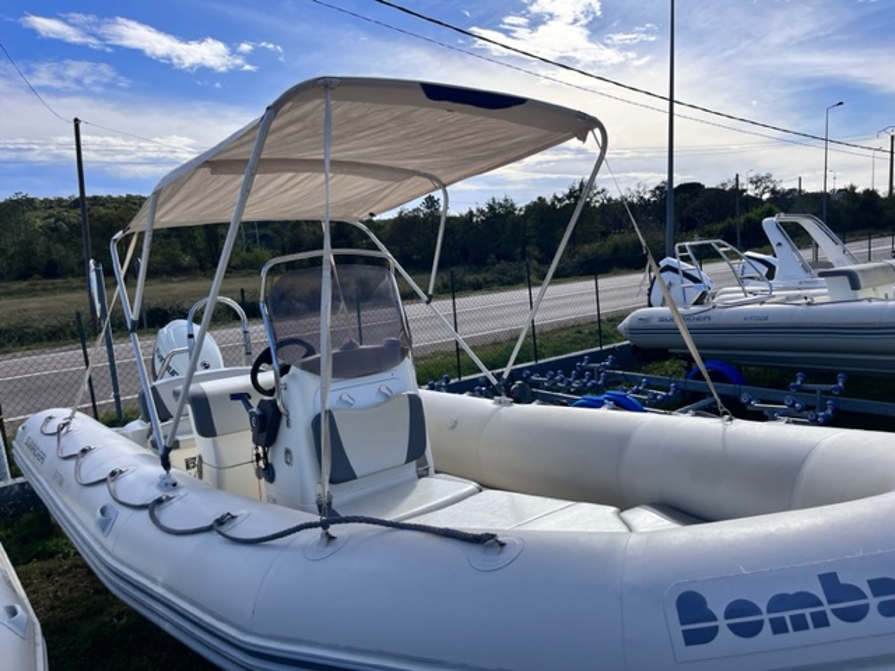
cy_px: 336
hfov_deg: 67.3
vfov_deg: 53.1
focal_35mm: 26
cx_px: 448
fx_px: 672
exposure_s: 1/3876
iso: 50
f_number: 1.6
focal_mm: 5.1
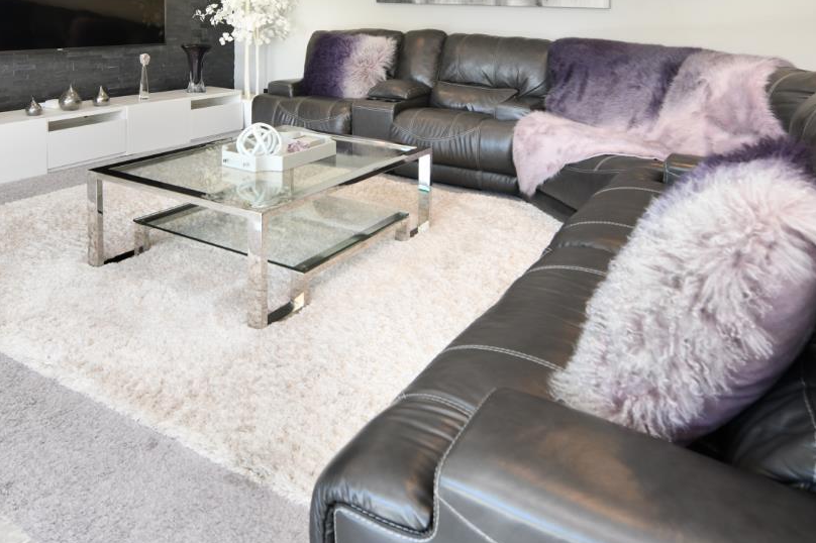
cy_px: 91
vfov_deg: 46.3
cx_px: 334
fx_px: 589
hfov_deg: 68.8
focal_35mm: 26
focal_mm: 14
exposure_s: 1/60
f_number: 7.1
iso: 320
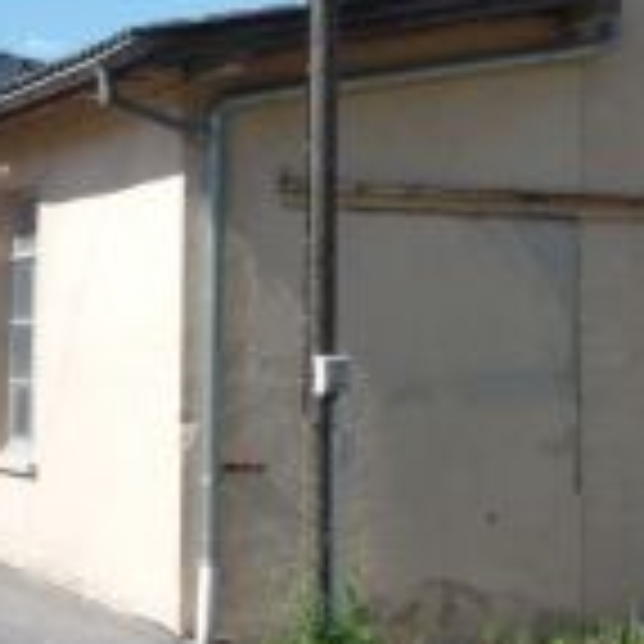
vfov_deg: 18.2
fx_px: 2000
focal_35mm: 95
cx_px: 621
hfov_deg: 17.9
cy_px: 153
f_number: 5
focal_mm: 5.2
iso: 100
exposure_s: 1/400
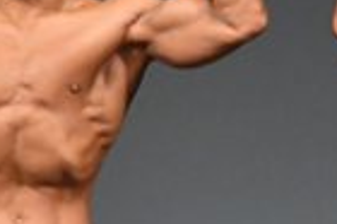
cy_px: 282
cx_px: 456
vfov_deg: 0.7
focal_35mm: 1907
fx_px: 17831
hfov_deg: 1.1
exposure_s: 1/400
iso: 5000
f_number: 5.6
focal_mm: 230
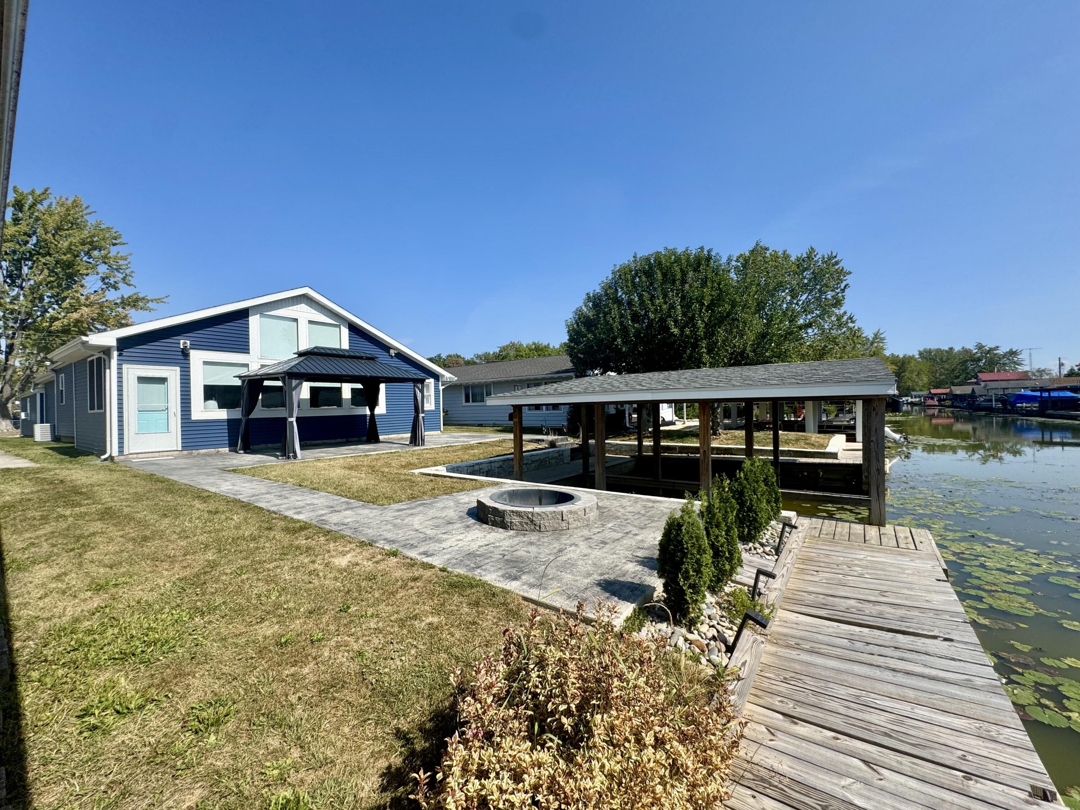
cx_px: 540
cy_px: 405
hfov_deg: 102.1
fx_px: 437
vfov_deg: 85.7
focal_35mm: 14
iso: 50
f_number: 2.2
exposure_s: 1/1748
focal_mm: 2.22
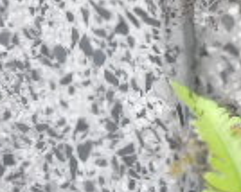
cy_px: -158
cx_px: 518
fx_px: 7035
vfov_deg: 1.6
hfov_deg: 2.0
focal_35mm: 987
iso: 800
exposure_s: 1/250
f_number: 4.7
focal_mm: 38
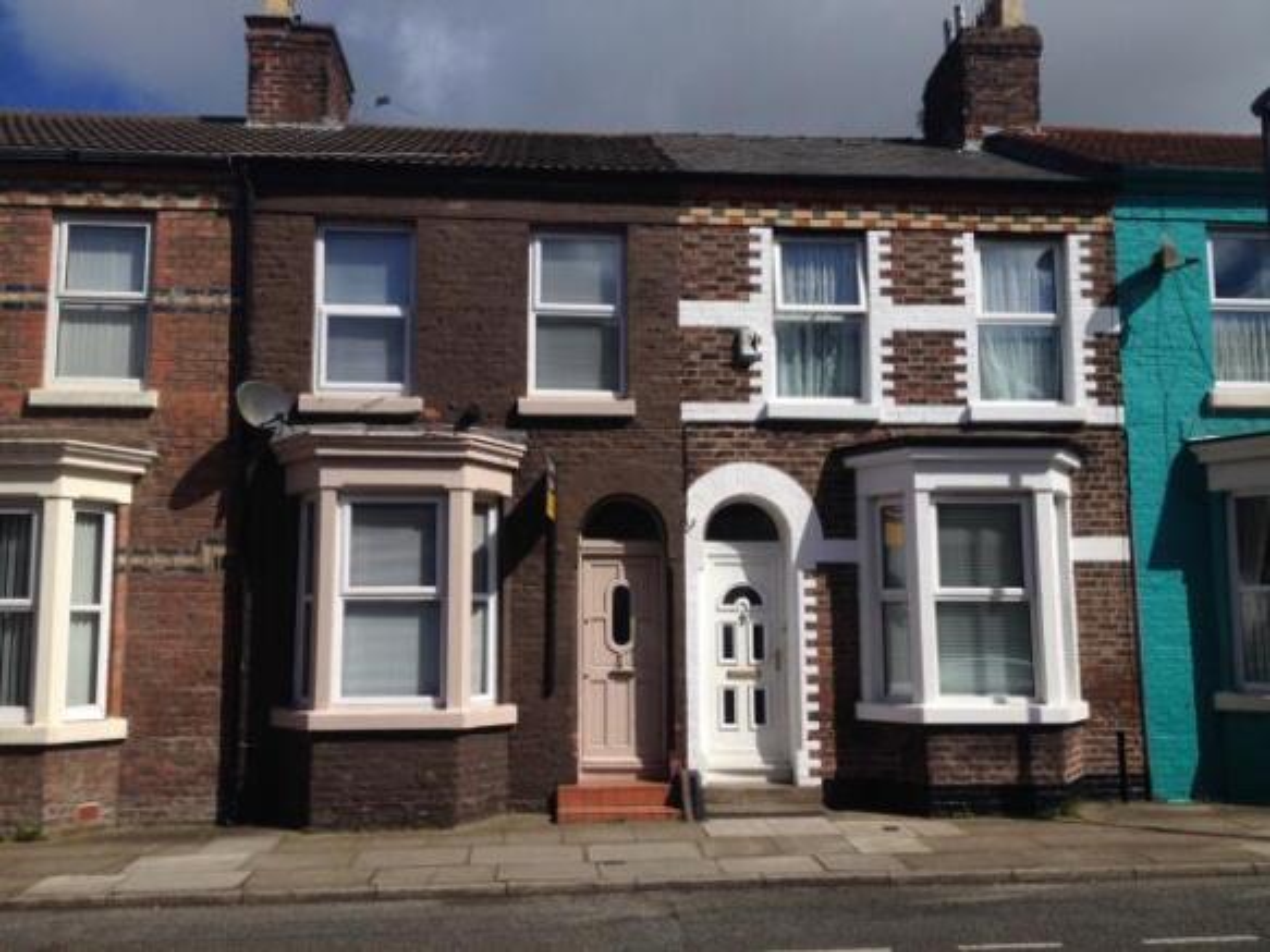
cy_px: 476
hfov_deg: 52.6
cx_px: 635
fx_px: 1284
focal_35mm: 35
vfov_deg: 40.7
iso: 50
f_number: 2.4
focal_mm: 4.28
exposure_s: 1/3953
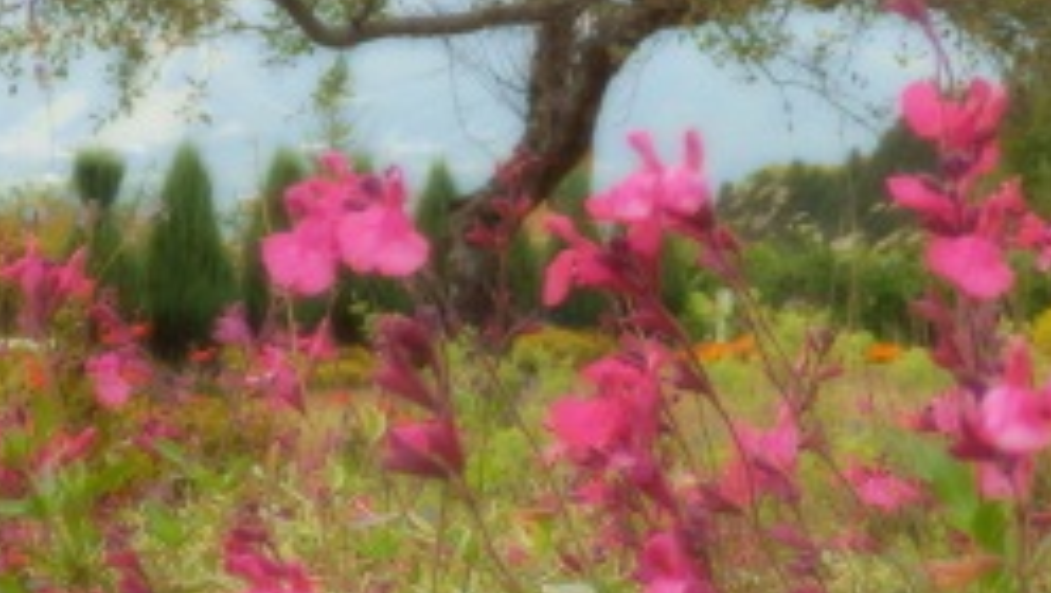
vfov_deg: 9.4
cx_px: 542
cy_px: 339
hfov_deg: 16.6
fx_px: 3598
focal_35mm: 129
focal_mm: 8.9
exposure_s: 1/160
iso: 80
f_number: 4
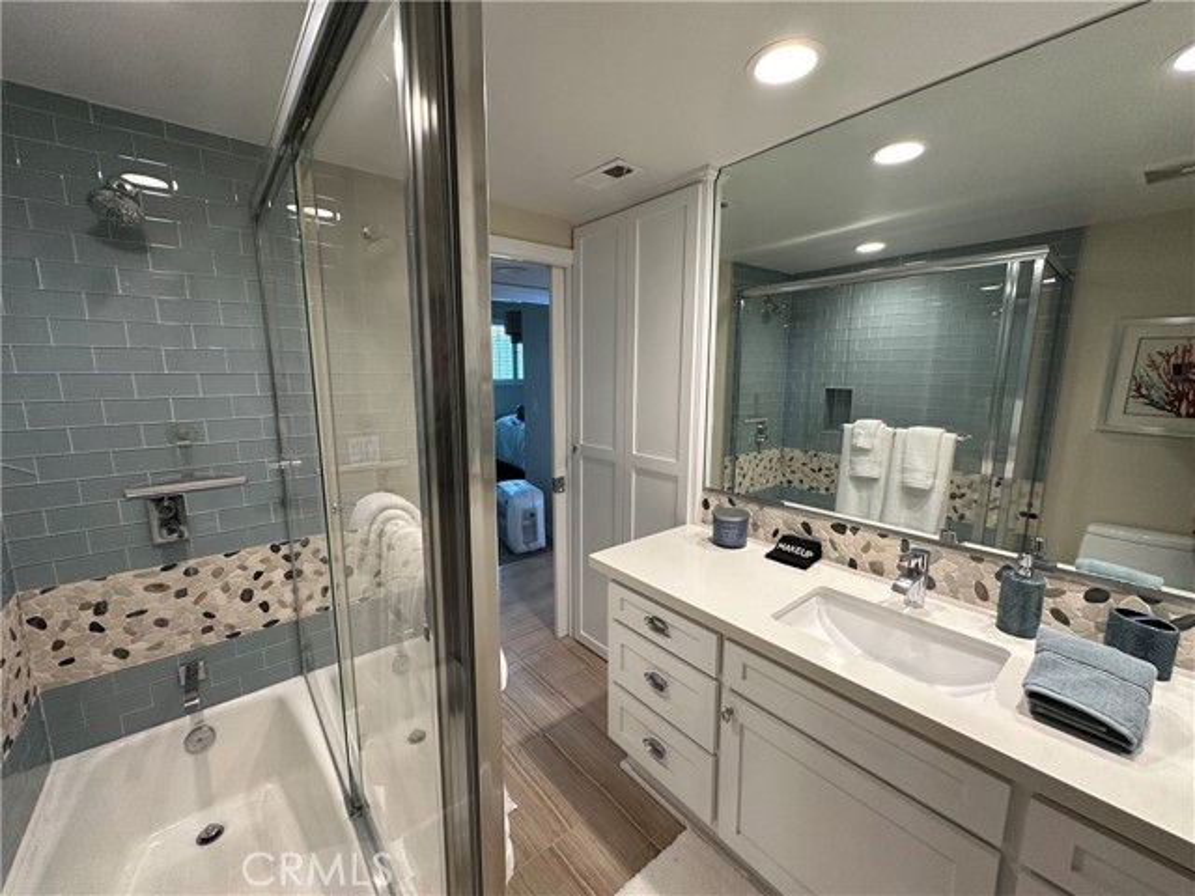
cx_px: 598
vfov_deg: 85.7
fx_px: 483
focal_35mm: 14
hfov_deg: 102.1
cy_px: 448
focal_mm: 2.22
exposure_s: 1/120
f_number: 2.2
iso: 250
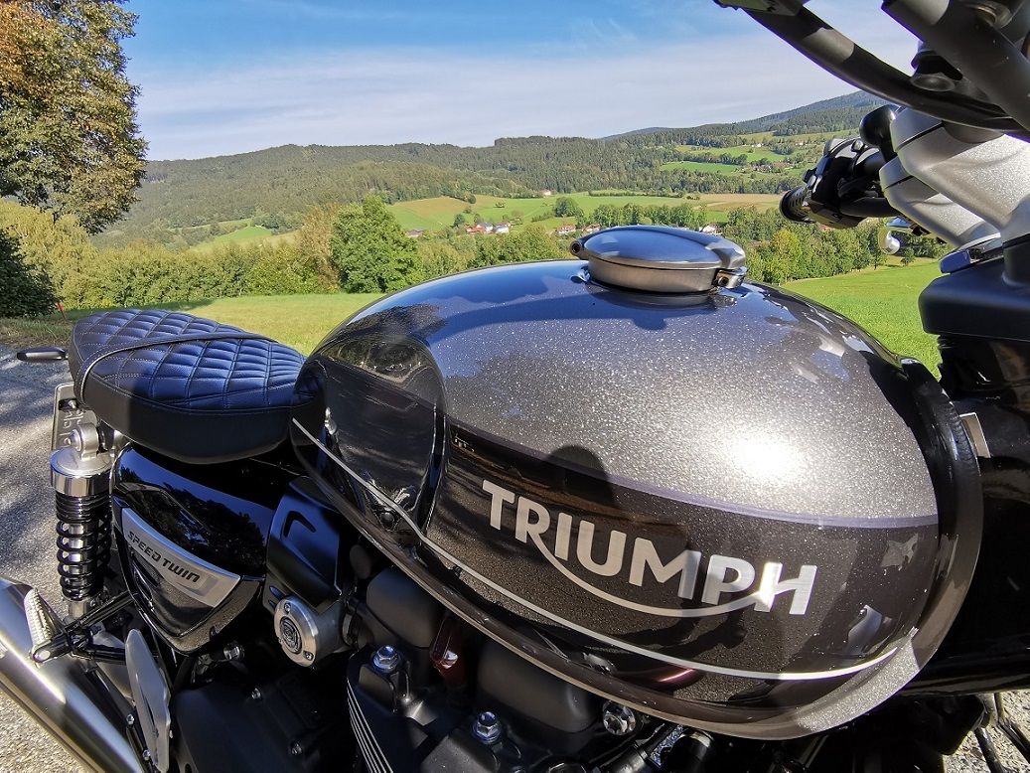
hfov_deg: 91.0
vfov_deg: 74.7
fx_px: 506
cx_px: 515
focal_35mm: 17
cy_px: 386
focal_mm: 2.26
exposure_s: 1/878
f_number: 2.2
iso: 50
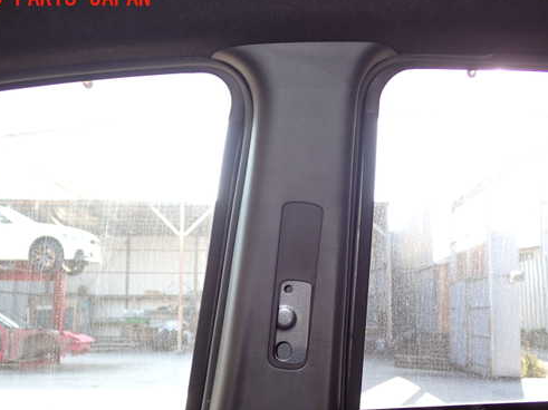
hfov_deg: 43.0
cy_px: 235
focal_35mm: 44
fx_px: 696
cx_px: 282
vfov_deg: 32.8
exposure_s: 1/80
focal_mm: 6.37
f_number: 2.5
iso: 100
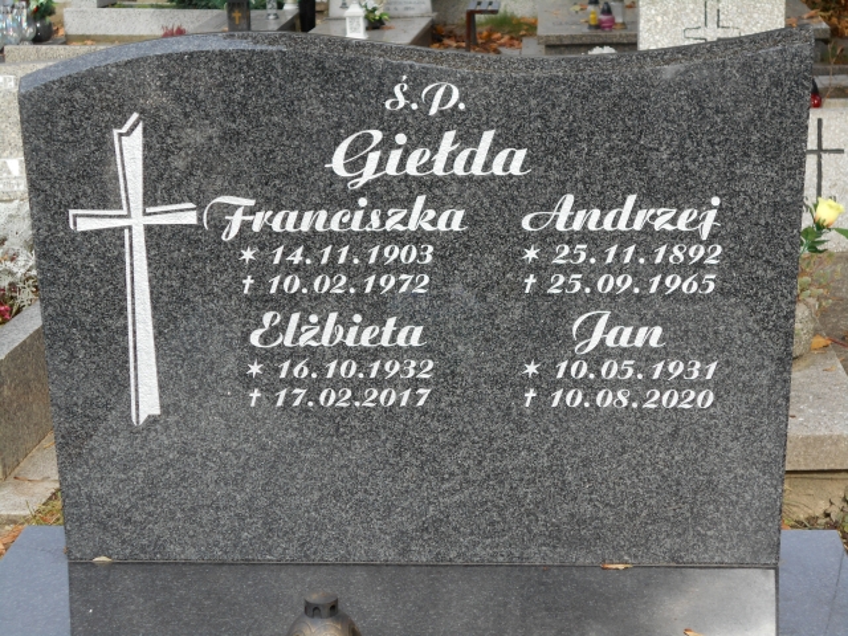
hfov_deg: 25.7
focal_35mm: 76
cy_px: 318
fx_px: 1862
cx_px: 424
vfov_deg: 19.4
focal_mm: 13.5
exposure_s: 1/125
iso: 80
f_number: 5.8
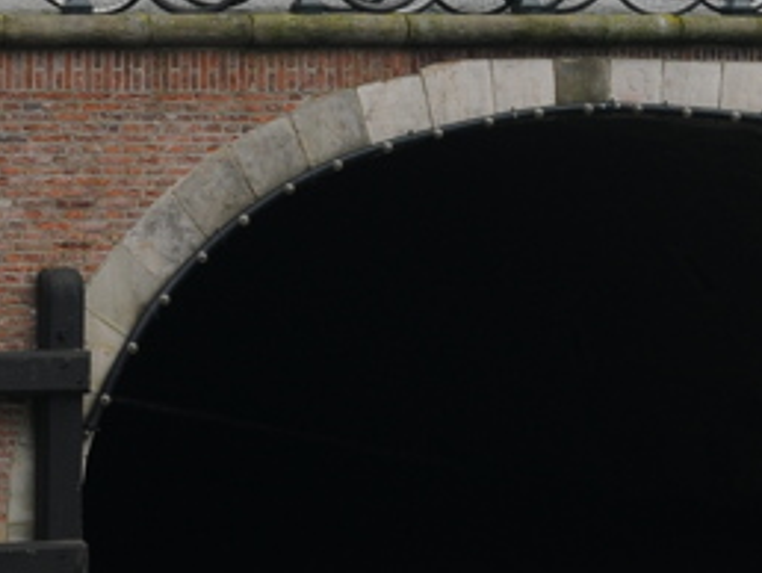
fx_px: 4405
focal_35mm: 200
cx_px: 467
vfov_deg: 7.3
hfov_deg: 9.9
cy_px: -219
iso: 200
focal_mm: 35
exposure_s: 1/160
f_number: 6.3
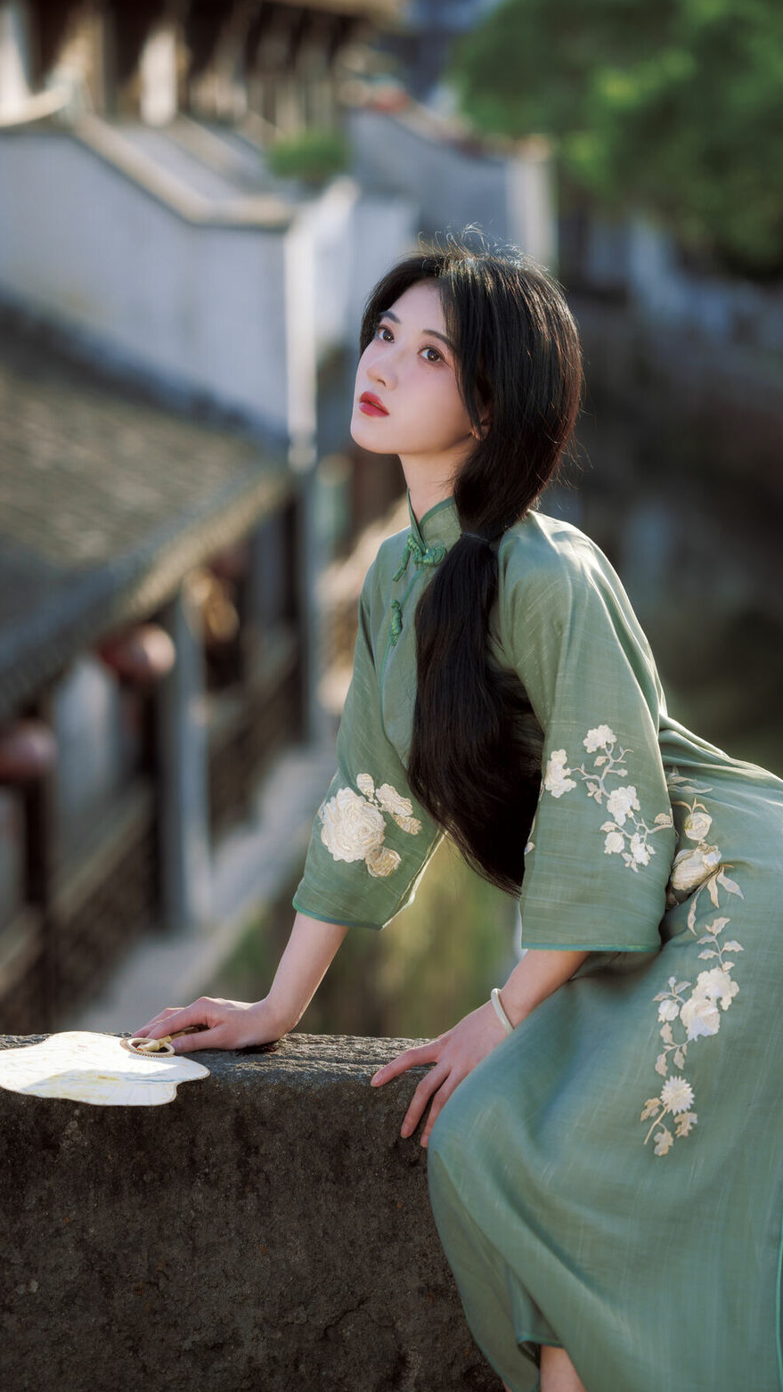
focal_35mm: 113
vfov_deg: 18.9
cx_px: 467
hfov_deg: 10.7
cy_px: 693
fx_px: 4170
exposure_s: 1/500
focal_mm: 108
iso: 100
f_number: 2.8
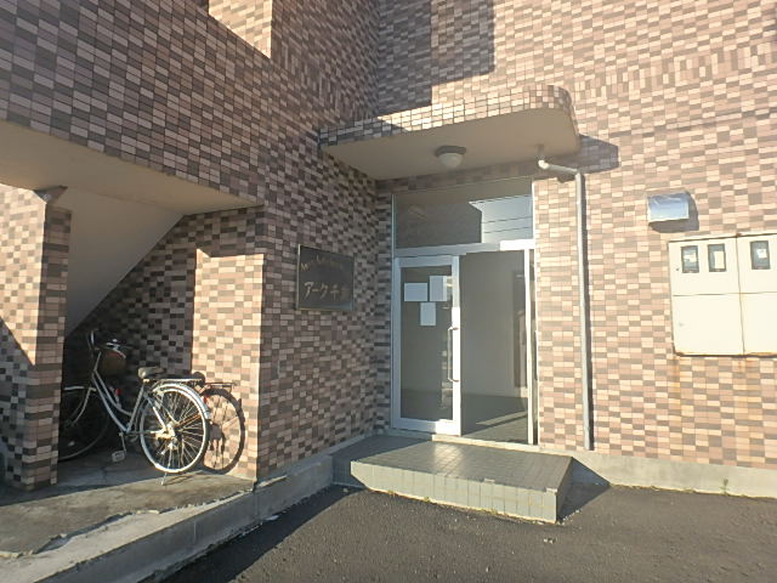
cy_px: 292
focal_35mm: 21
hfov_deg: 79.0
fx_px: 471
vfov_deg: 63.4
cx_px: 388
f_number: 3.5
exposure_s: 1/640
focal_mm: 3.7
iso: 125
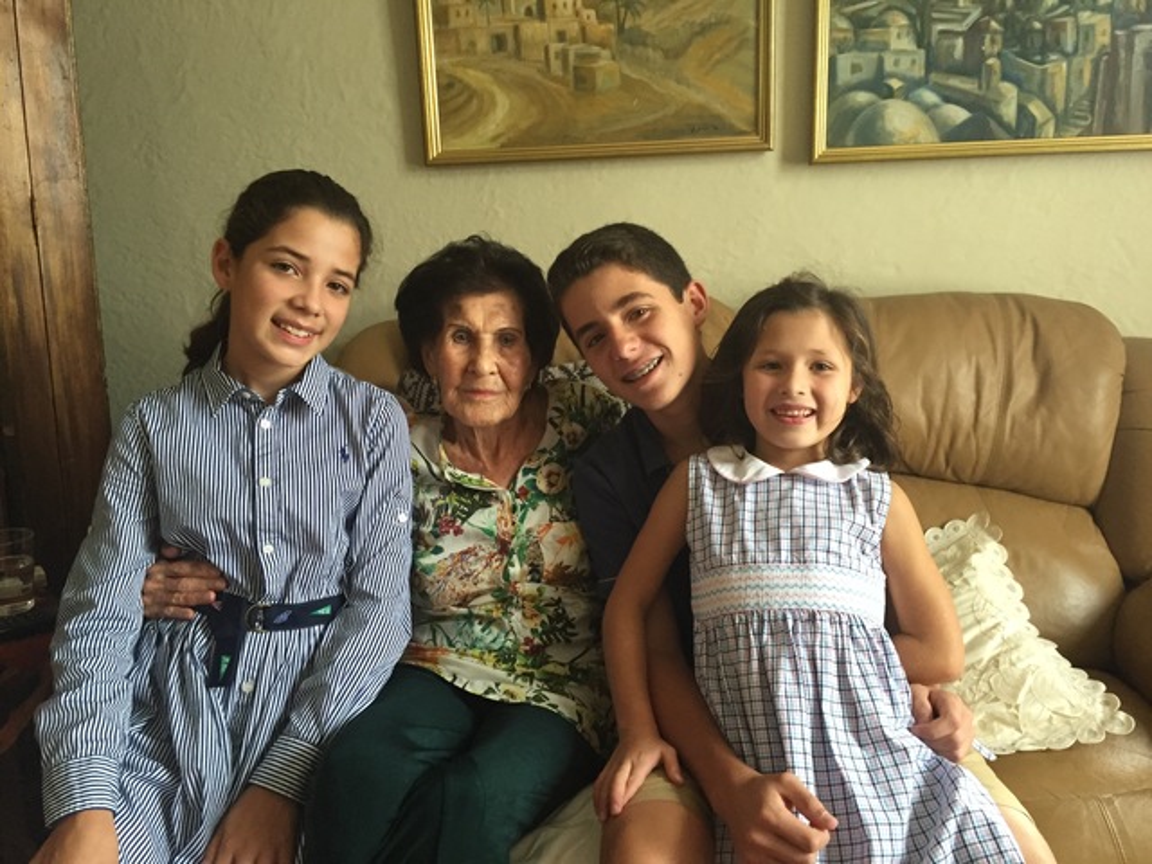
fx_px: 965
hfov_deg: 61.7
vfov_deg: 48.2
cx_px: 576
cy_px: 432
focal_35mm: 29
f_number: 2.2
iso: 200
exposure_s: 1/30
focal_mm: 4.15
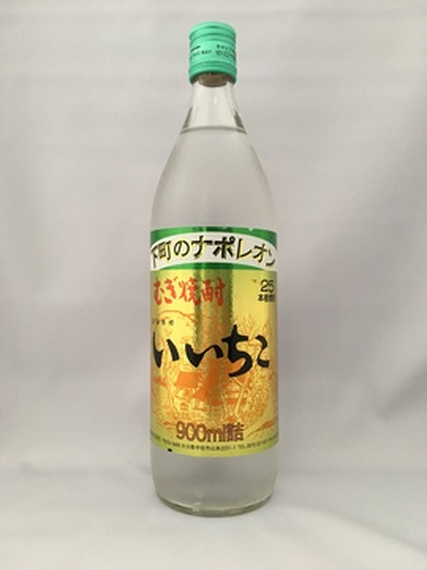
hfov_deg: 48.2
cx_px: 214
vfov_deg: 61.7
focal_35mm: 29
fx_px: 477
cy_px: 285
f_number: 2.2
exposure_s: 1/30
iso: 125
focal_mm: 4.15
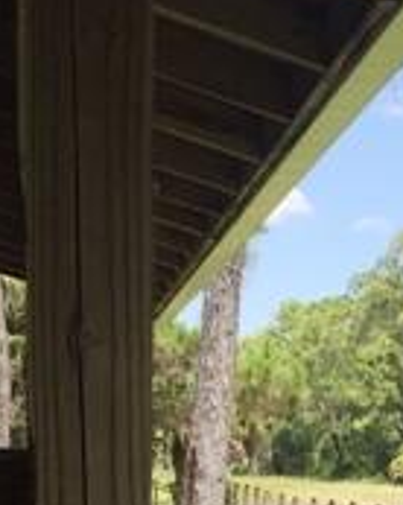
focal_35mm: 105
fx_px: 1568
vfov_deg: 17.4
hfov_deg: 13.7
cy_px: 616
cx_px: 619
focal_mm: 4.15
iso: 32
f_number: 2.2
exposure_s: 1/964
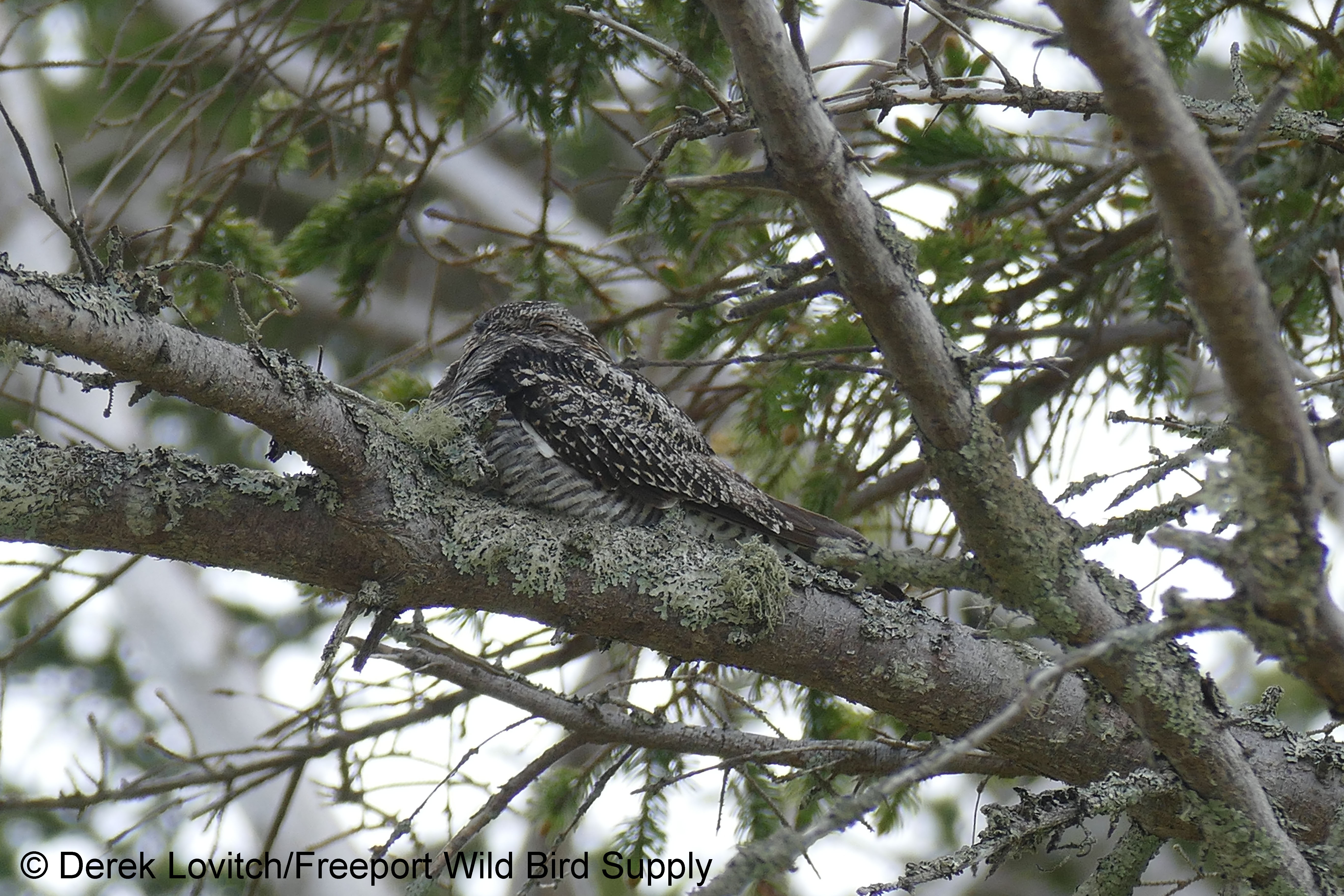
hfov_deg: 2.6
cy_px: 448
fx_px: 29864
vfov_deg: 1.7
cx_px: 672
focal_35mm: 800
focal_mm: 146
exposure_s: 1/500
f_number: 4
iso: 125
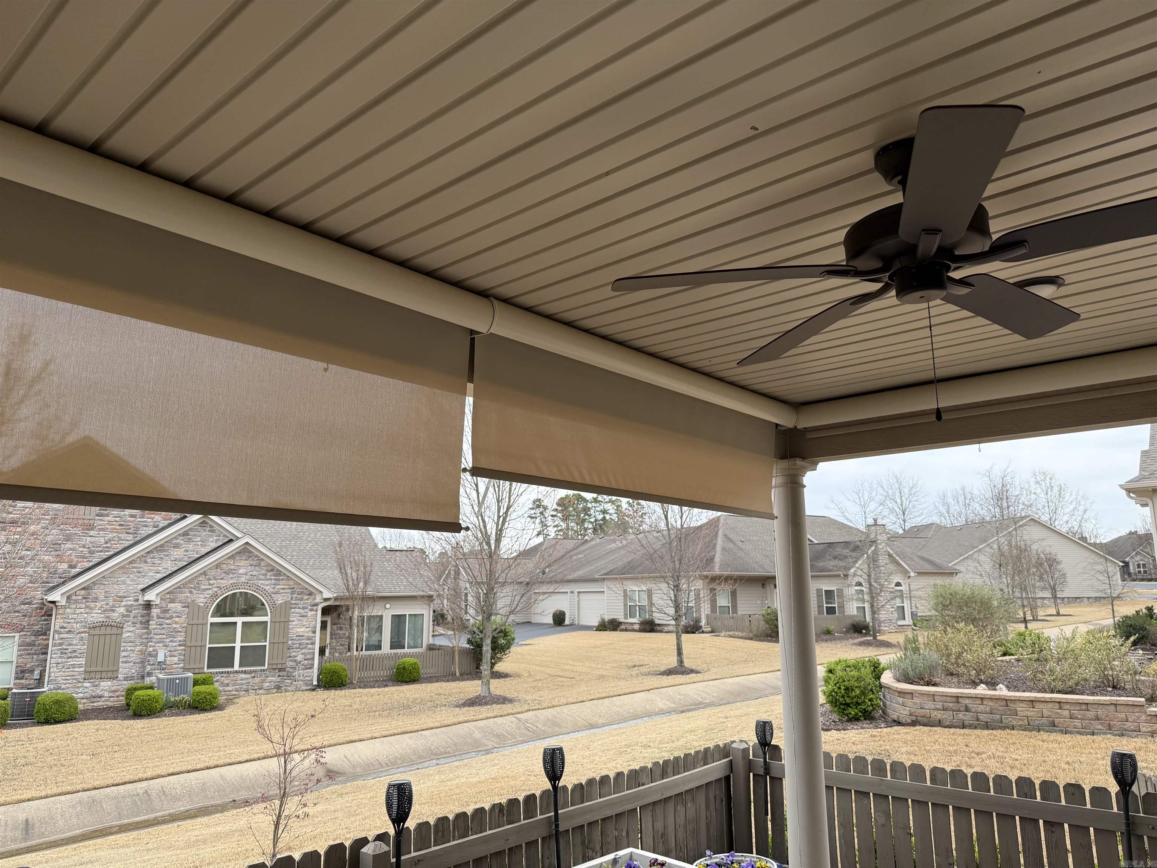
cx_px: 578
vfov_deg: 56.8
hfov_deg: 71.6
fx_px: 802
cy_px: 434
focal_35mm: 24
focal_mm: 6.76
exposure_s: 1/2000
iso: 100
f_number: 1.78
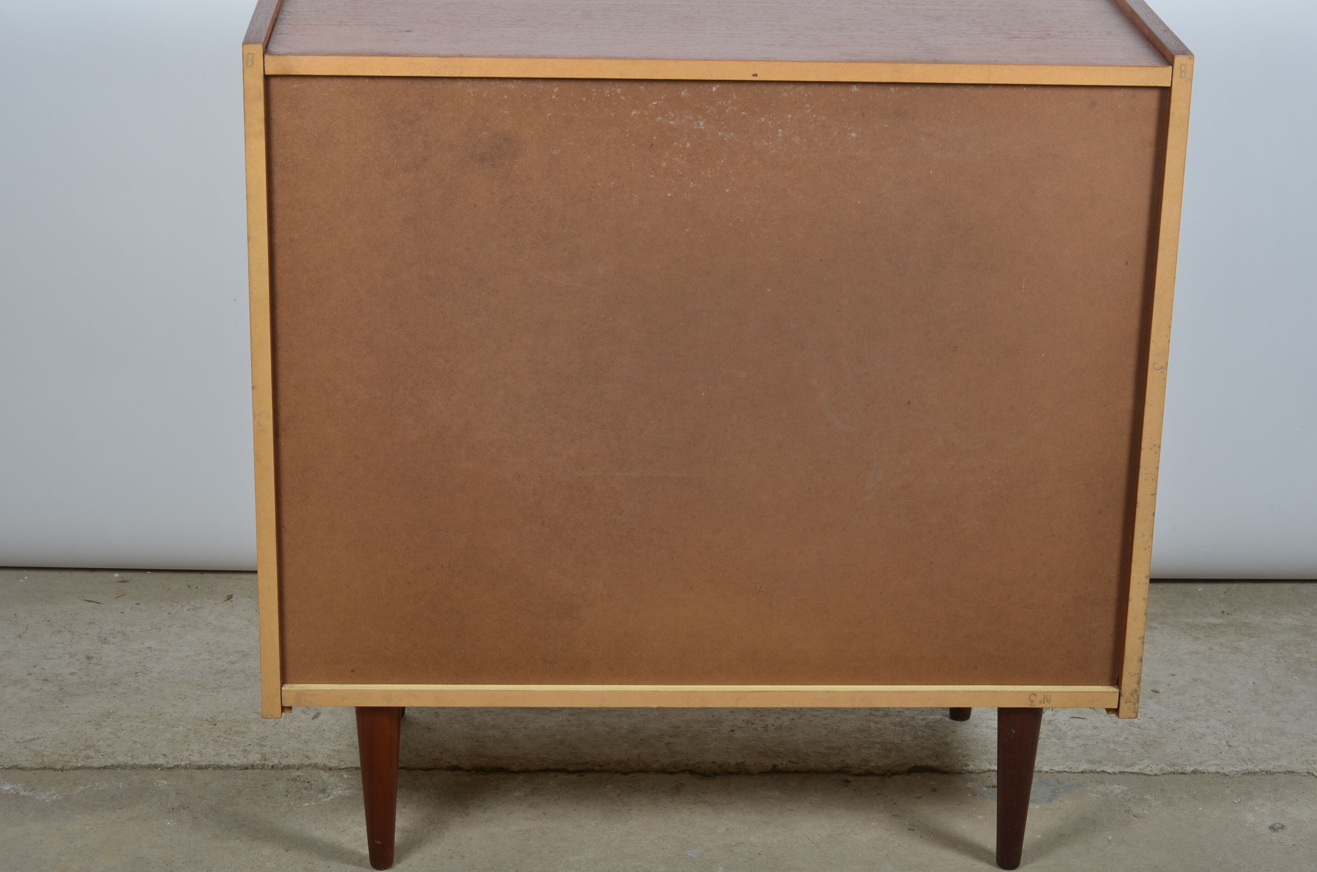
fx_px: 2738
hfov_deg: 27.0
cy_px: 436
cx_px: 658
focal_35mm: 75
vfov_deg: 18.1
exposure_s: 1/125
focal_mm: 50
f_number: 11
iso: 100
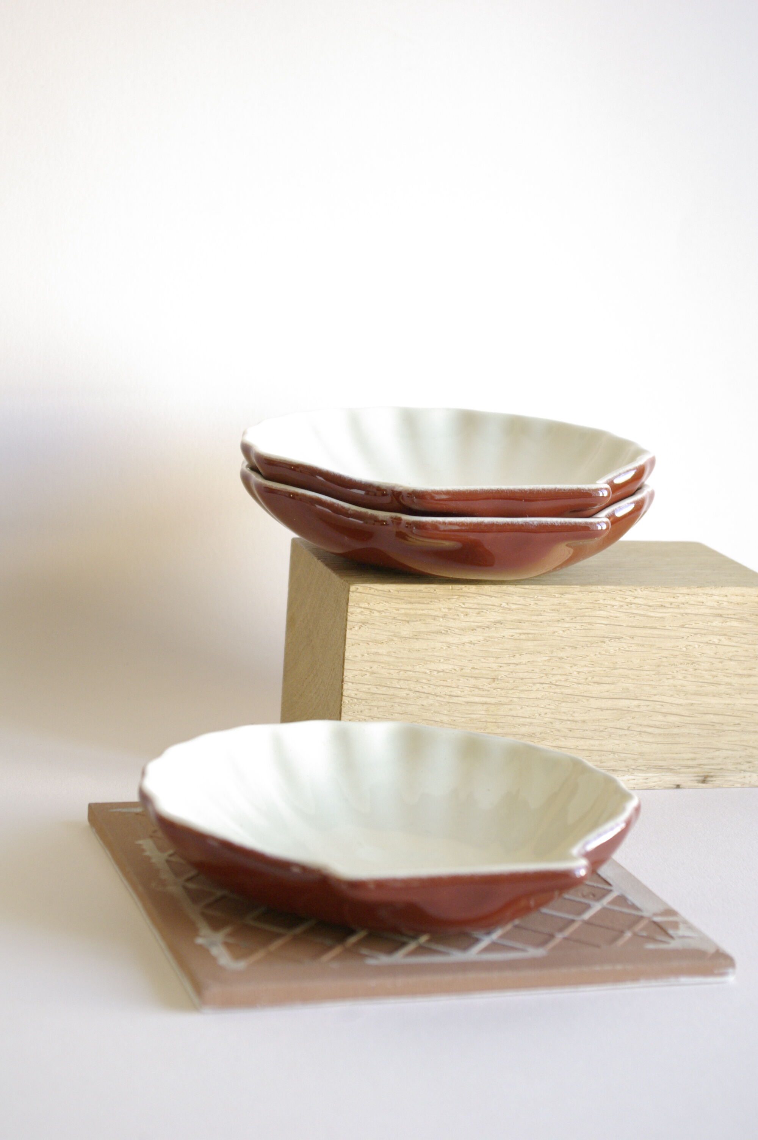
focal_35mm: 68
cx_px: 379
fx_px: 2136
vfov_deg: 29.9
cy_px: 570
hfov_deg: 20.1
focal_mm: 45
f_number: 5.6
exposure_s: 1/40
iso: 800
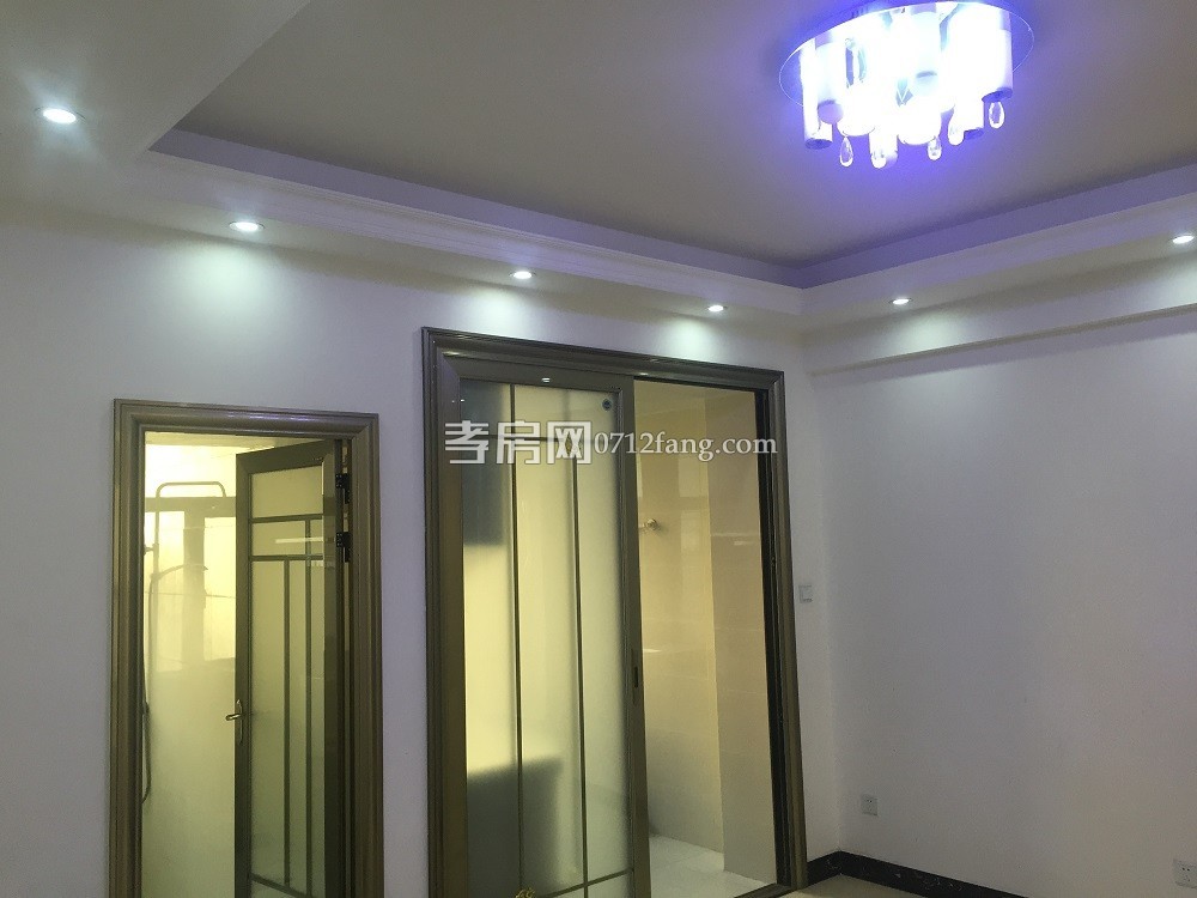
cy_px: 449
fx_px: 1003
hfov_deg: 61.7
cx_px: 598
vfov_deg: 48.2
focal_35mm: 29
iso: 40
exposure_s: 1/33
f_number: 2.2
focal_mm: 4.15
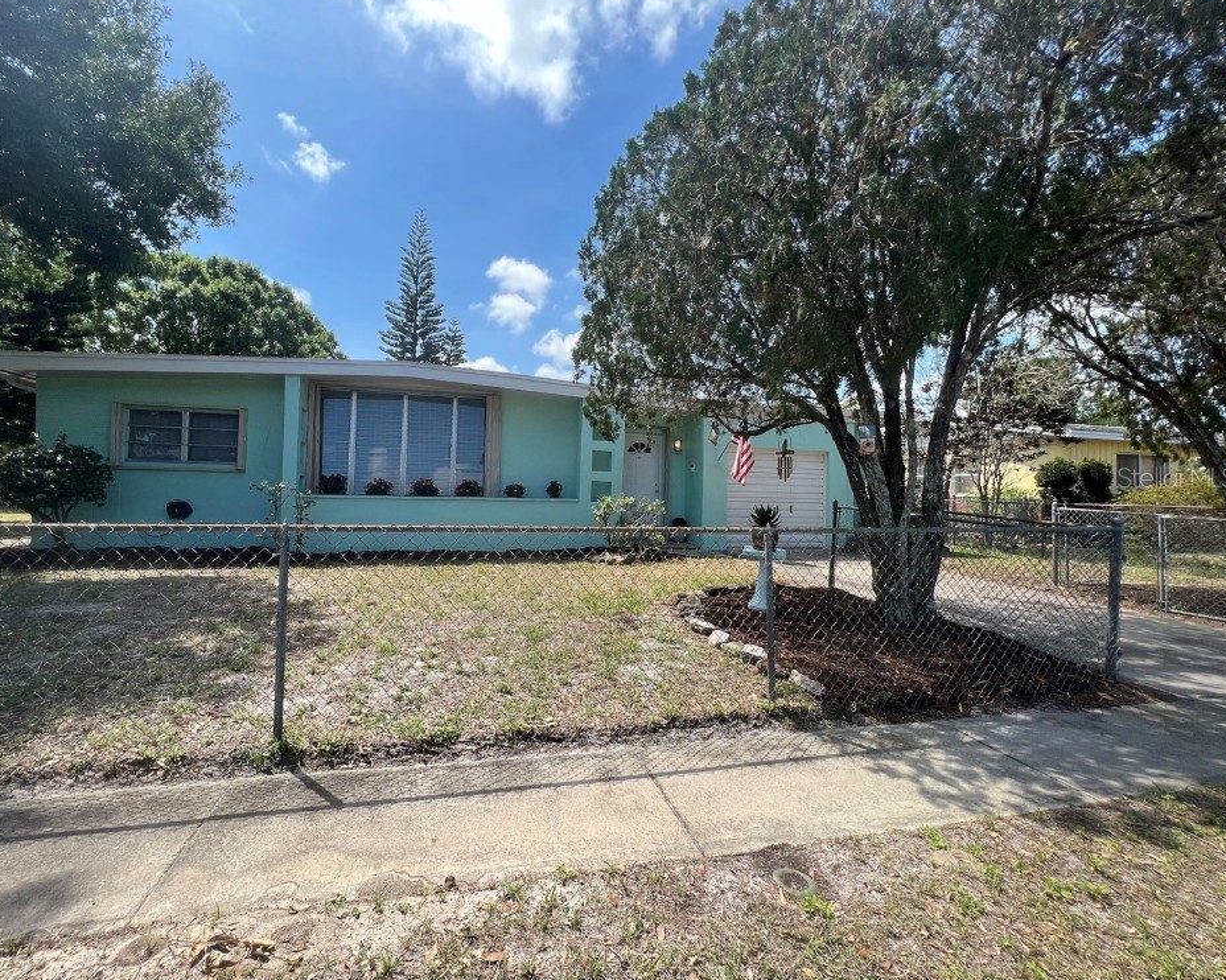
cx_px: 565
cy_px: 477
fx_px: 508
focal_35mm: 14
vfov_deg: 87.9
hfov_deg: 100.5
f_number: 1.8
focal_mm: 1.57
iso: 32
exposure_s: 1/732
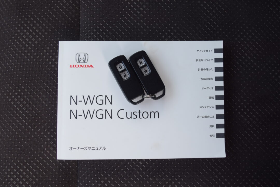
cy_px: 94
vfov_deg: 40.0
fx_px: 257
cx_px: 140
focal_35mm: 33
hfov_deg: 57.2
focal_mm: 22
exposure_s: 1/100
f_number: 5
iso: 400
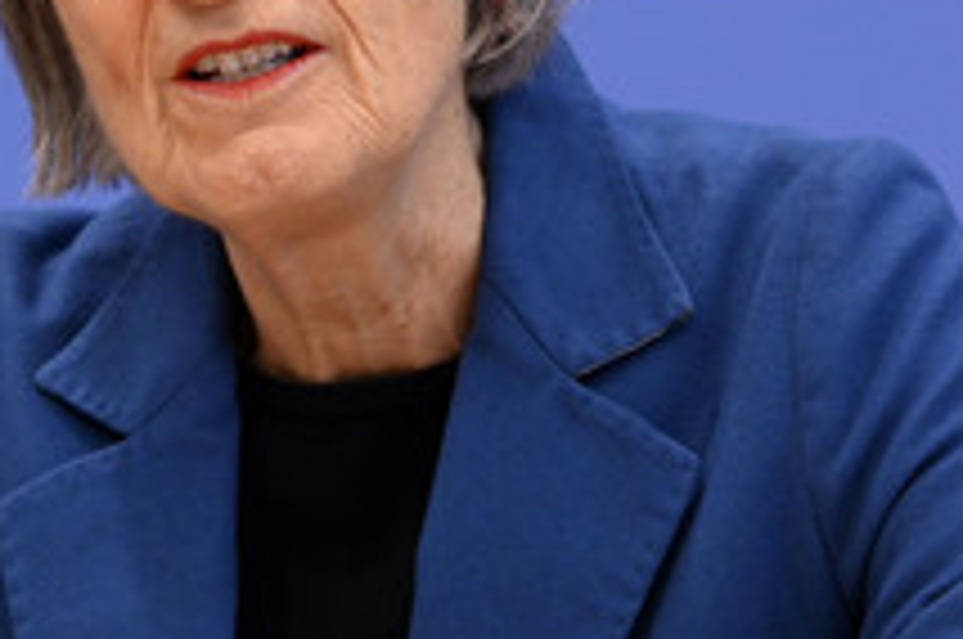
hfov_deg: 7.2
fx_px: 7612
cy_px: 140
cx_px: 277
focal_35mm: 285
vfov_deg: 4.8
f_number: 5.6
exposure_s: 1/640
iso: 5000
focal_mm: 135
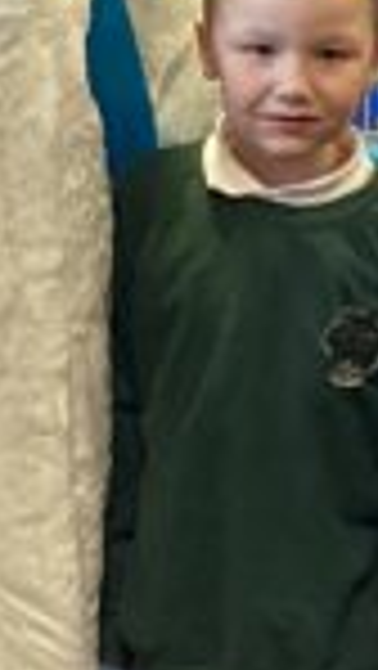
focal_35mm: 145
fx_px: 2579
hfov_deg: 8.3
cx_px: -45
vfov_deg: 14.7
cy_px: 76
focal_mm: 3.3
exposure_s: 1/50
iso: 125
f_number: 2.4
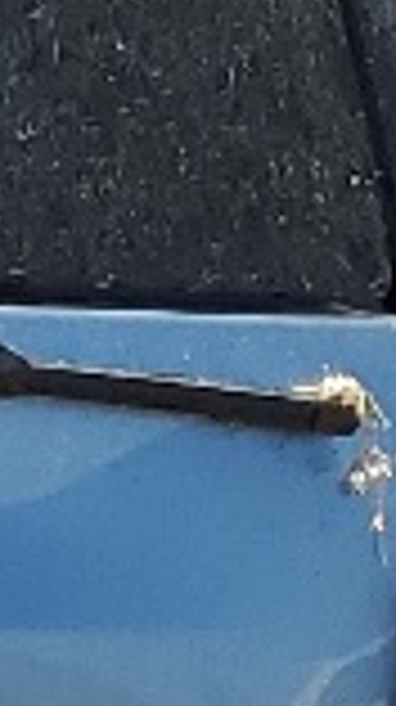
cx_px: -1548
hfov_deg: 3.8
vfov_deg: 7.4
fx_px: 5409
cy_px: 800
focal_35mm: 289
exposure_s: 1/2000
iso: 50
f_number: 1.5
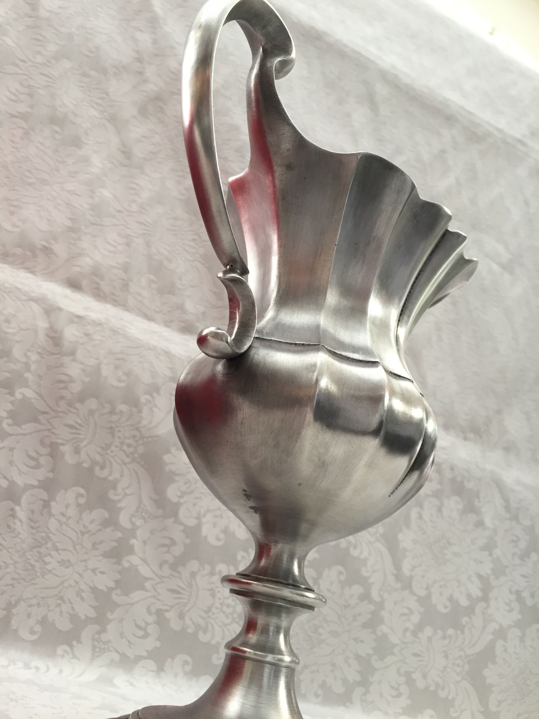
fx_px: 602
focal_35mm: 29
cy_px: 360
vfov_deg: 61.7
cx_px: 270
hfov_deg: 48.2
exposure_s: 1/33
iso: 125
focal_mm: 4.15
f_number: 2.2
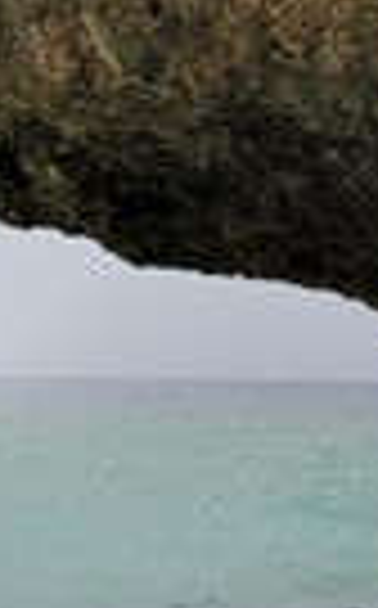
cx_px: 454
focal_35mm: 190
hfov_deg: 6.8
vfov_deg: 11.0
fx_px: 3142
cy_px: 189
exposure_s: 1/160
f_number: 16
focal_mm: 60
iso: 200
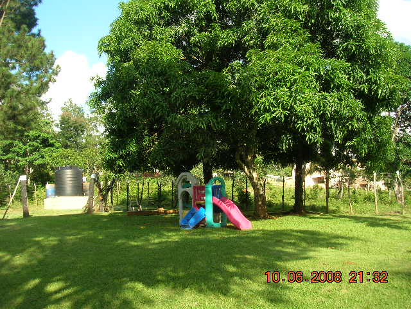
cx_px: 206
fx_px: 404
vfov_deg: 41.8
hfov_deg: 54.0
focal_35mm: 34
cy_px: 154
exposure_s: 1/102
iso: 50
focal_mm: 5.7
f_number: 4.9
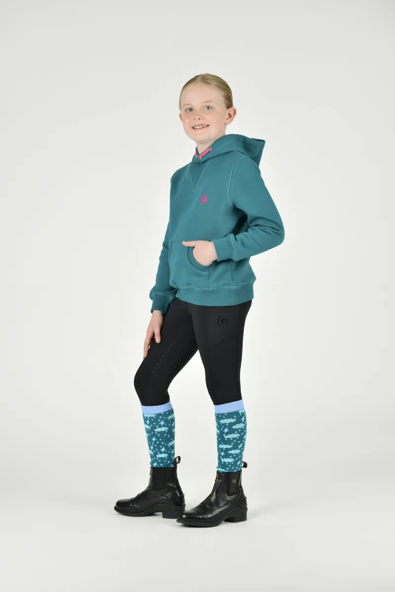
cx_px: 198
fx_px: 1349
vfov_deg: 24.8
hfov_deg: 16.7
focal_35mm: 82
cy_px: 296
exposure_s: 1/125
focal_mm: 82
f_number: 5
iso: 125
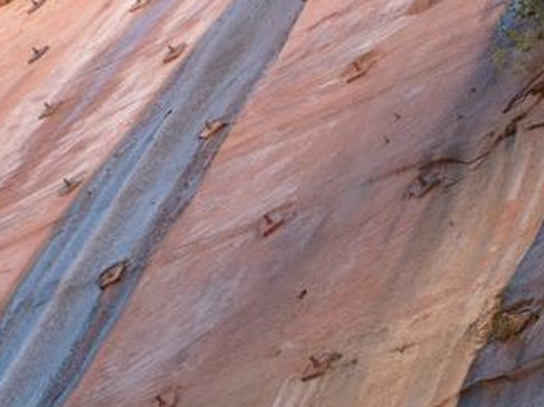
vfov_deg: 8.5
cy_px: 225
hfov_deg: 11.3
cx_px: 237
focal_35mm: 175
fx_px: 2749
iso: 100
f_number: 4.9
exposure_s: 1/90
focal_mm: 17.4
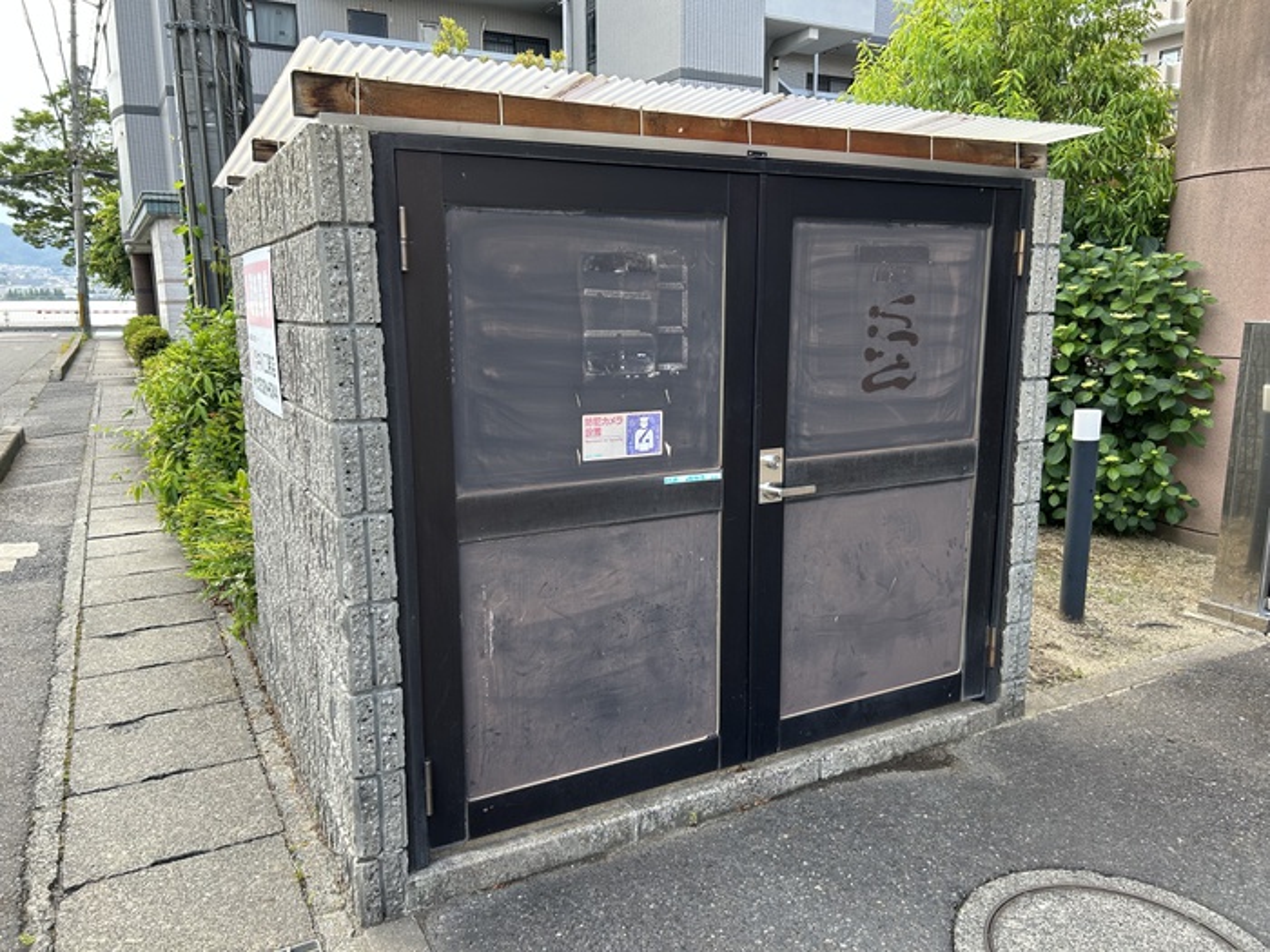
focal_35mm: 26
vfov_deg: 53.1
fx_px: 954
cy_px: 476
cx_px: 635
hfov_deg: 67.3
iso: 50
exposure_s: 1/328
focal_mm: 5.7
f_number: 1.5
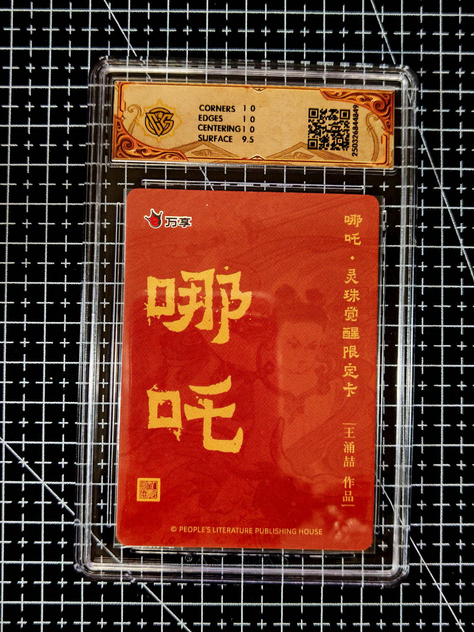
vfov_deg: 39.7
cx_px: 237
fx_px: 876
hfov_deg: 30.3
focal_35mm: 48
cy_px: 316
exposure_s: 1/33
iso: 500
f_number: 1.9
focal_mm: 6.67
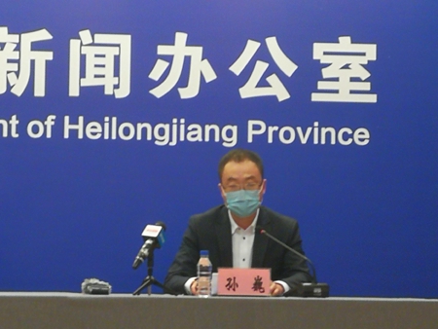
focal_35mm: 131
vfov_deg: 11.3
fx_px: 1658
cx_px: 219
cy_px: 164
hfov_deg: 15.0
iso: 200
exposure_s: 1/50
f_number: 2.2
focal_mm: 3.95
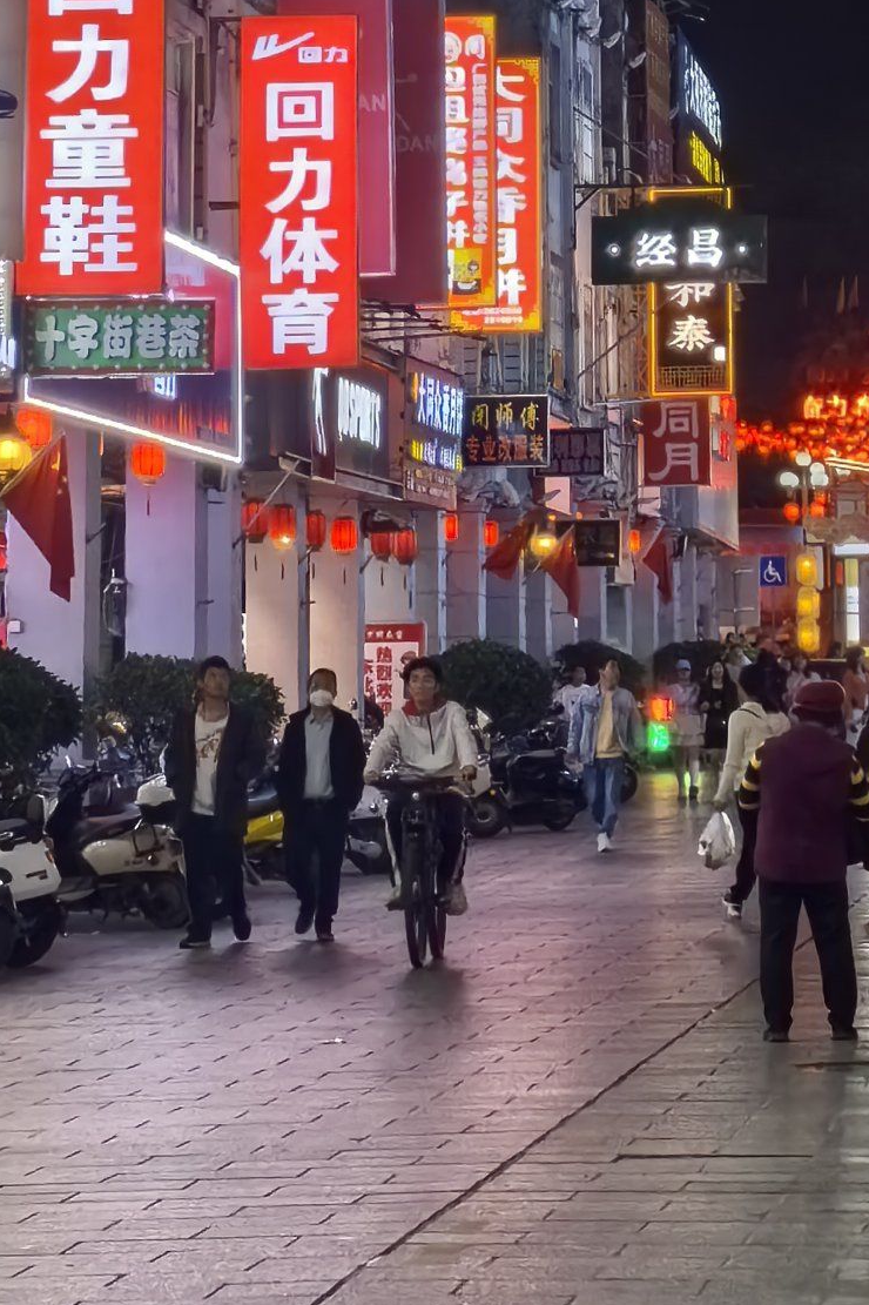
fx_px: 5652
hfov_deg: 8.8
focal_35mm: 156
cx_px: 786
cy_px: -205
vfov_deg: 12.9
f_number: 2
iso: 160
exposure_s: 1/100
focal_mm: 5.75
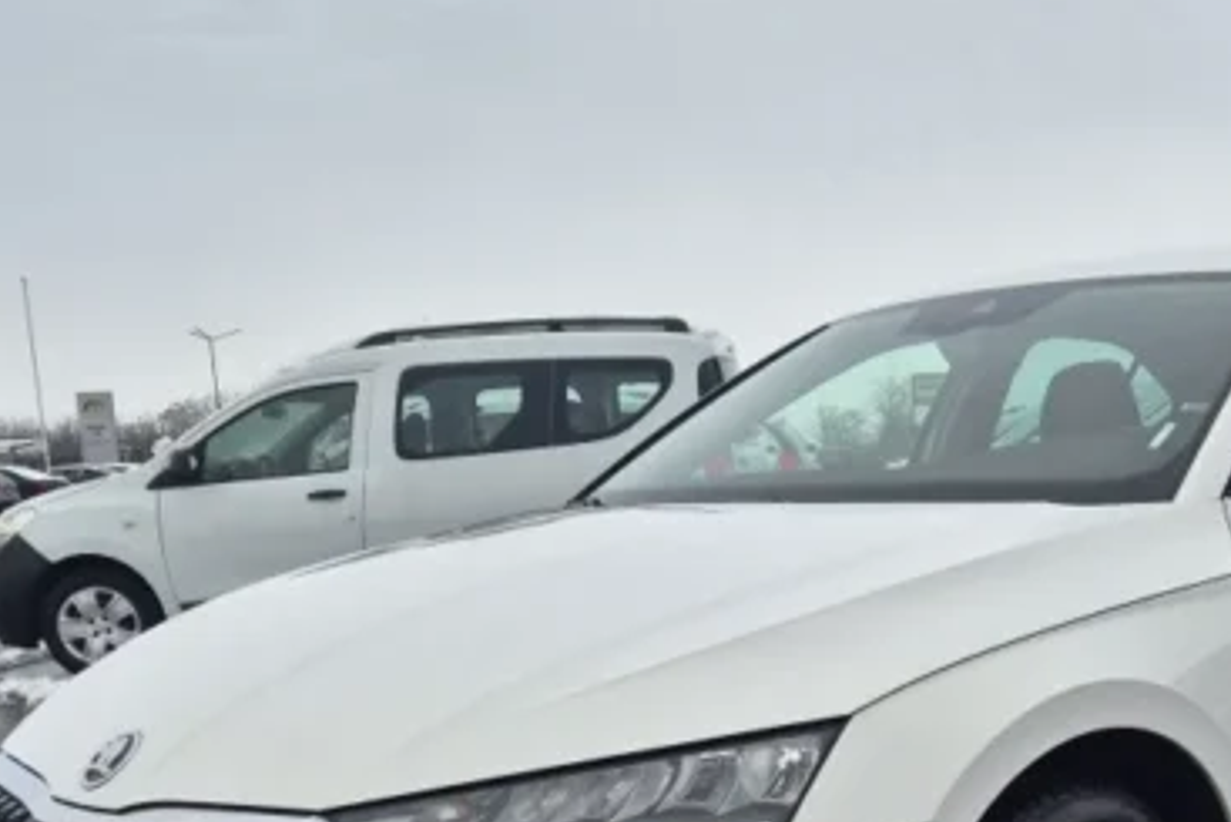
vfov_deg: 26.4
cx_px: 959
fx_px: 1710
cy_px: 684
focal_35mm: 50
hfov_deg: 38.3
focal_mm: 5.4
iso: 25
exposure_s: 1/286
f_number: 1.8
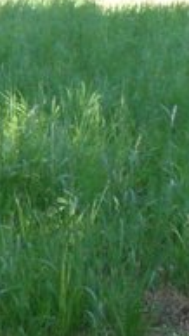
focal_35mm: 201
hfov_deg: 5.3
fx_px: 1792
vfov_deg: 10.7
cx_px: -586
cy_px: 270
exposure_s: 1/250
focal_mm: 6.2
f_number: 2.8
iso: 100
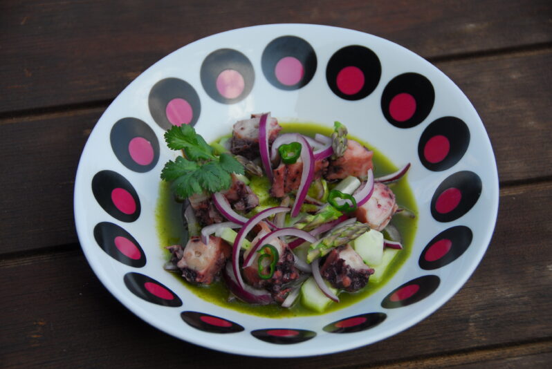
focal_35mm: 105
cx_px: 276
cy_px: 184
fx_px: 1612
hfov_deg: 19.4
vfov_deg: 13.1
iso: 200
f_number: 5
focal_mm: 70
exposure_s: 1/250
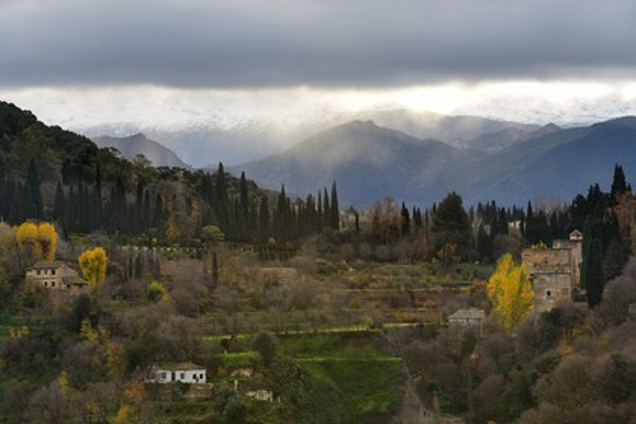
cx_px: 318
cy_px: 212
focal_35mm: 130
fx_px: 2296
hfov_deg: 15.8
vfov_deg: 10.5
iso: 400
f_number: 11
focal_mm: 130
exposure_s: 1/160
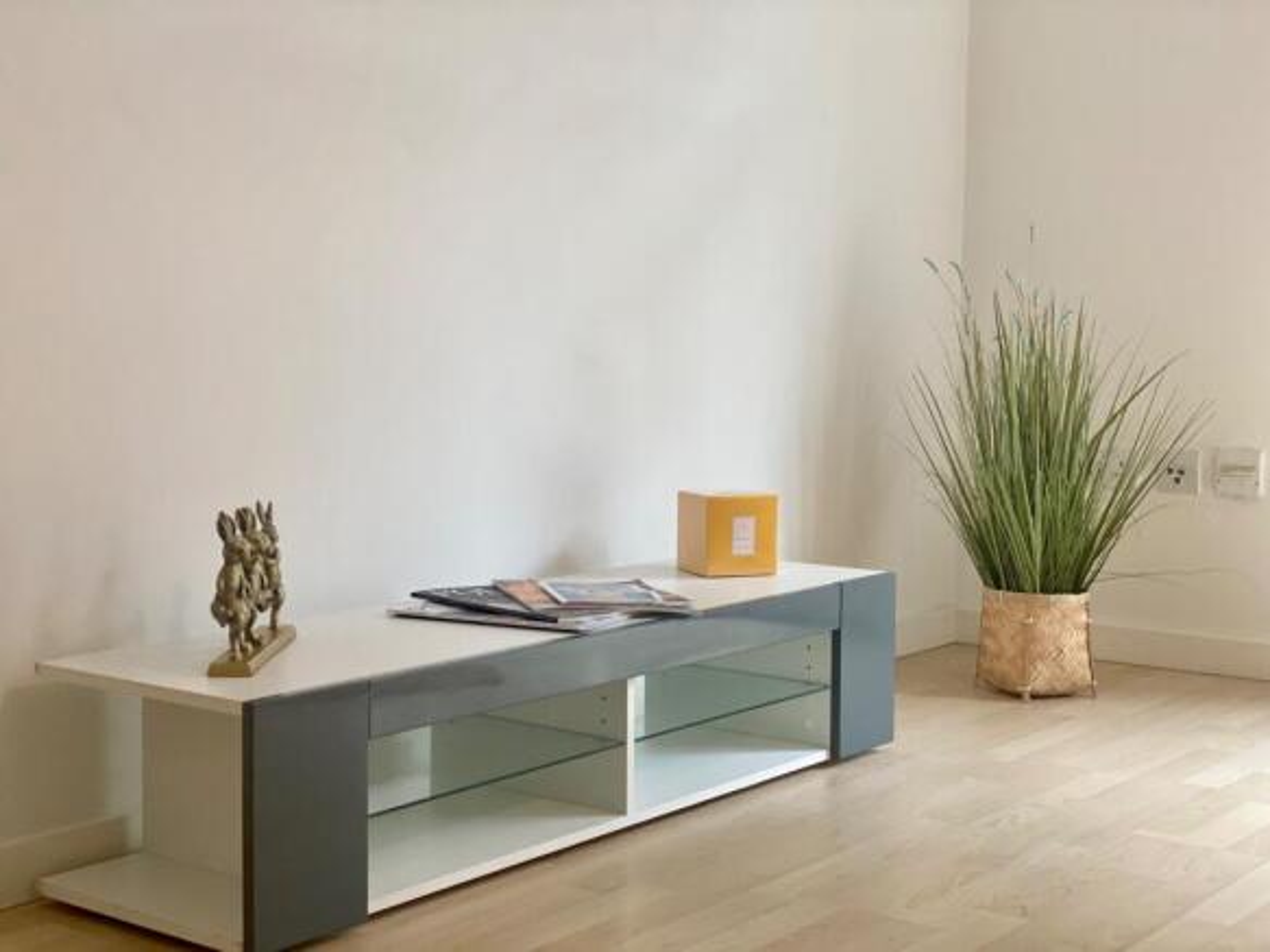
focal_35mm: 52
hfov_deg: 36.8
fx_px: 1907
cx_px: 635
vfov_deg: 28.0
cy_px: 476
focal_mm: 6
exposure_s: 1/100
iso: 160
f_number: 2
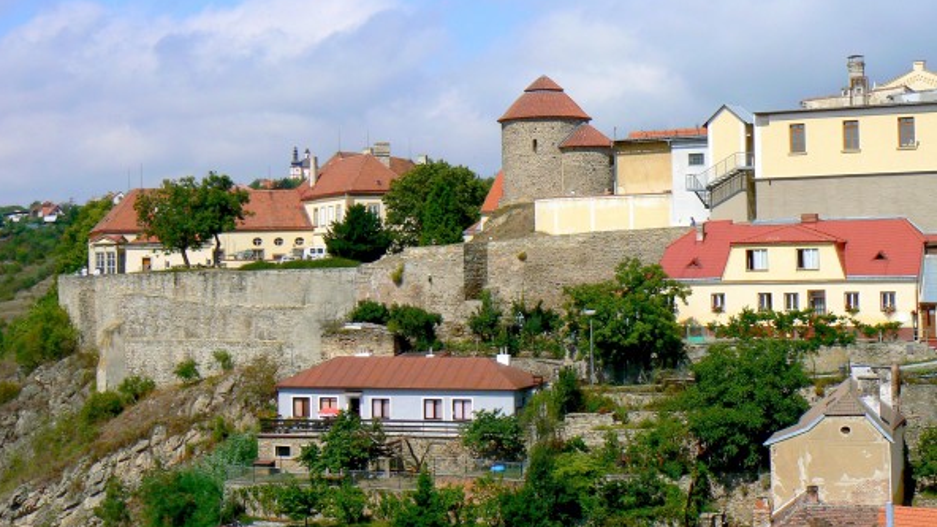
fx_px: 1590
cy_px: 215
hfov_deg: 32.8
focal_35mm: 64
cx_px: 467
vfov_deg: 18.8
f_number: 8
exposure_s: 1/500
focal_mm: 9.6
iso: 80
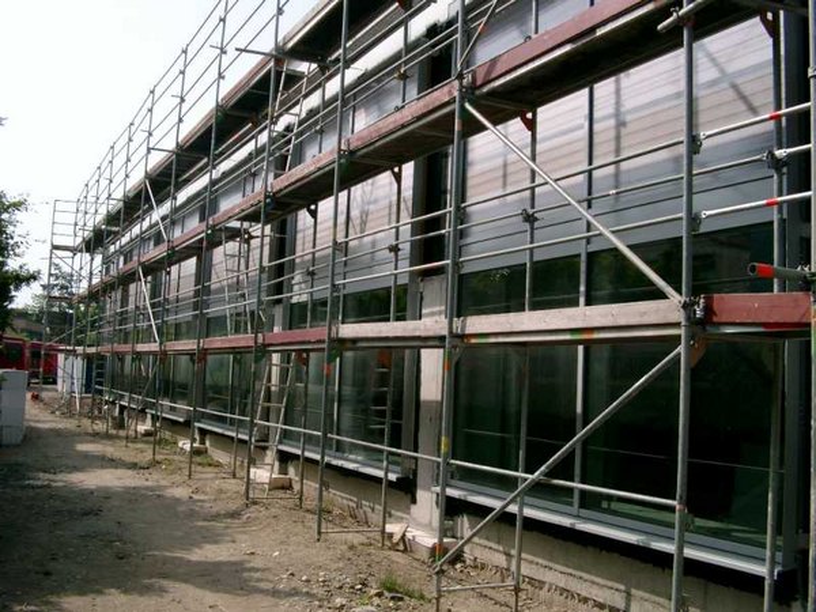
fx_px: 872
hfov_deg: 50.1
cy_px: 306
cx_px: 408
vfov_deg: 38.7
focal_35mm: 37
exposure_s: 1/800
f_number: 5
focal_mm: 7.6
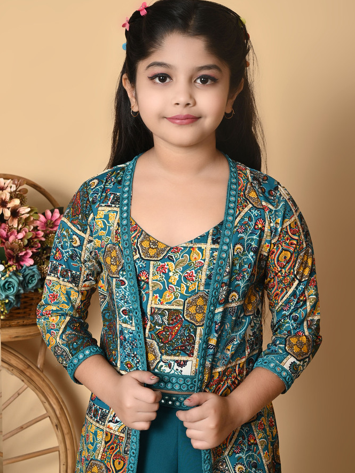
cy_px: 245
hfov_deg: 19.4
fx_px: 1039
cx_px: 178
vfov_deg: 25.7
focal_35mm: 76
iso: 250
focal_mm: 70
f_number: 11
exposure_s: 1/160
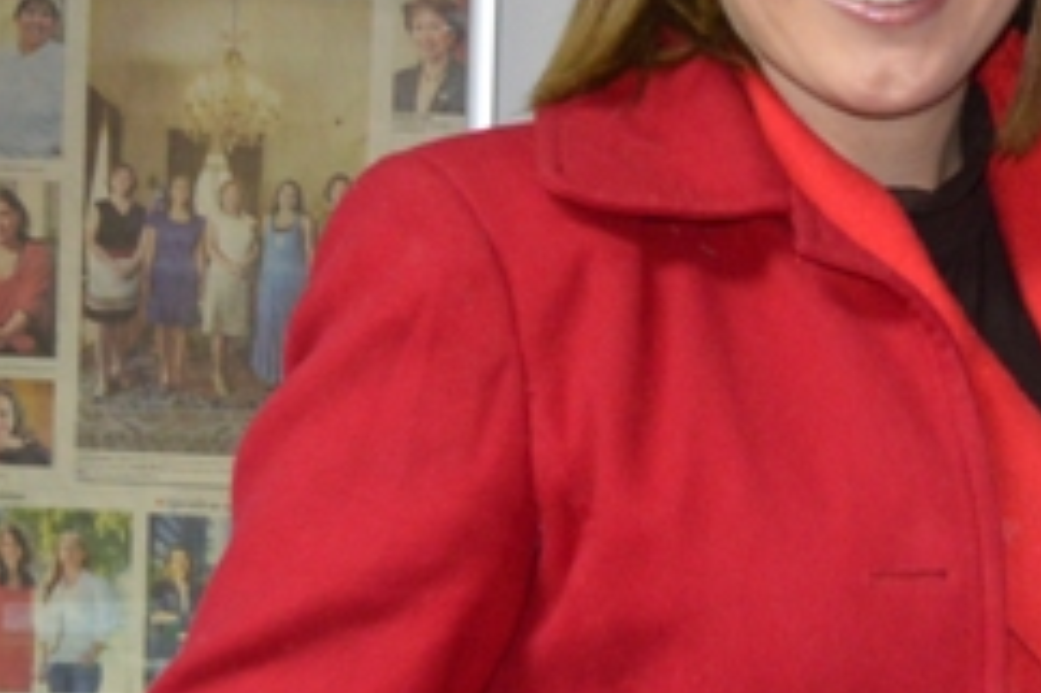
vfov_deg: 10.6
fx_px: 3728
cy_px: 422
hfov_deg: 15.3
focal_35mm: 129
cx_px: 1256
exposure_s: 1/60
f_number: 4.2
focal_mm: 26
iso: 1400
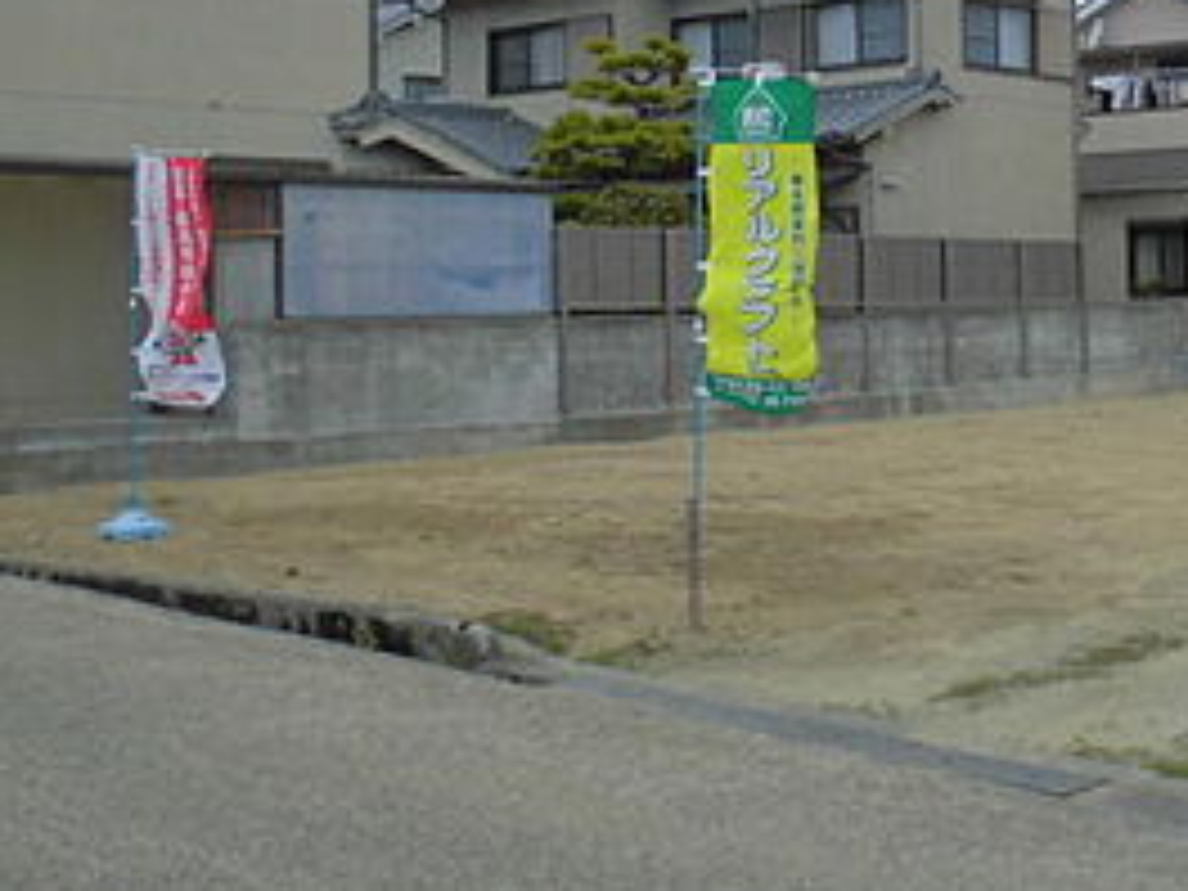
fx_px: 2265
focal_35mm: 66
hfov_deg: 28.7
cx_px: 976
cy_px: 198
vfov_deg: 22.0
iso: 100
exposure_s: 1/800
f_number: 3.7
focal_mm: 5.3
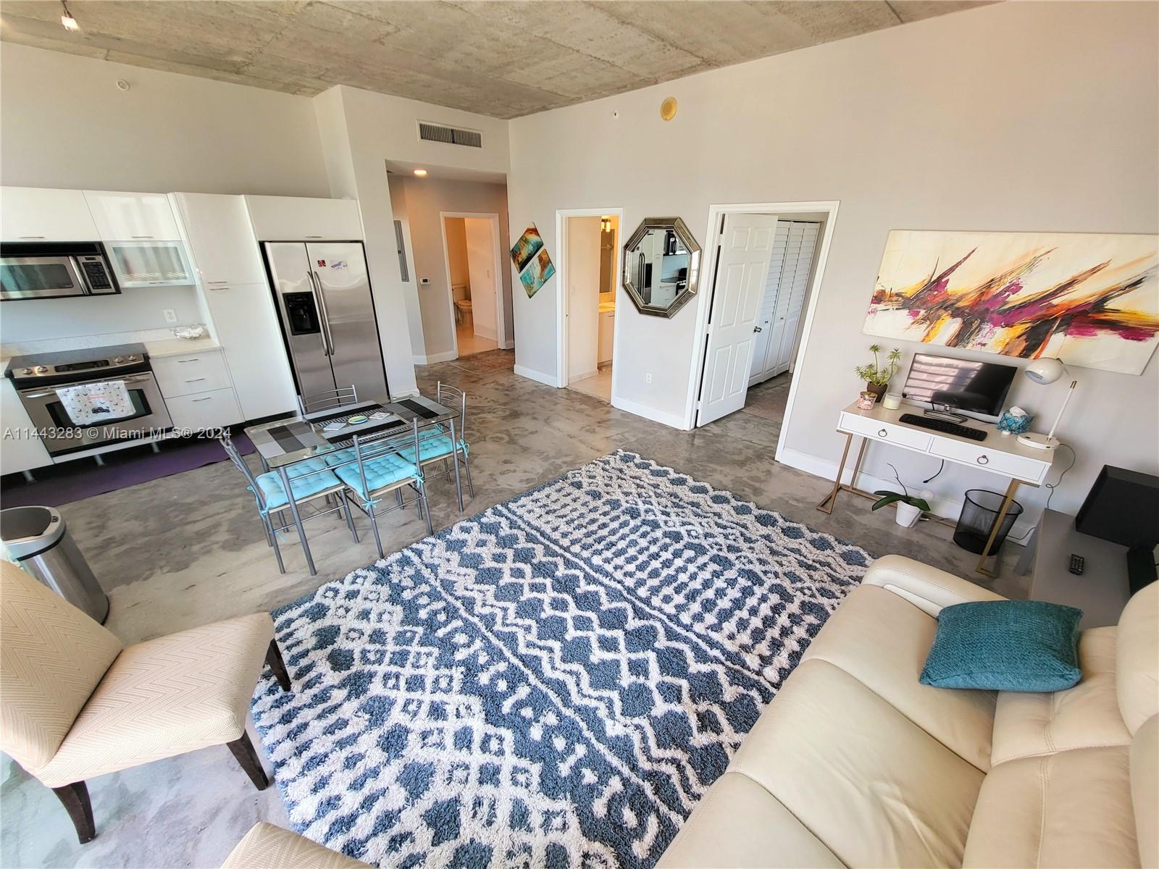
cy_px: 434
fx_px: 435
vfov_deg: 89.9
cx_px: 580
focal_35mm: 13
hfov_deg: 106.2
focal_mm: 1.74
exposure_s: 1/60.2
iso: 40
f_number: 2.2
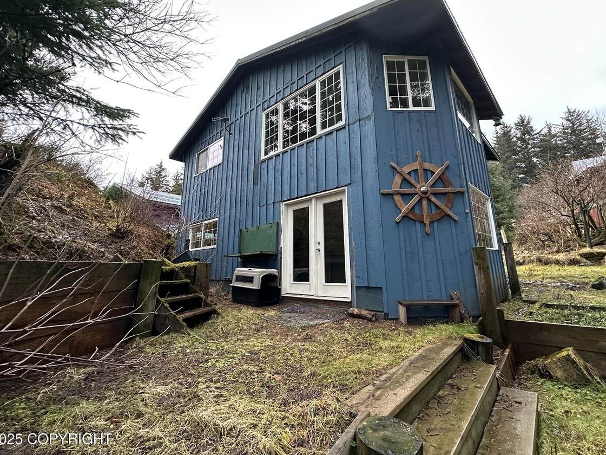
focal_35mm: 16
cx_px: 324
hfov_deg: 94.3
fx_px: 280
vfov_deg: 77.8
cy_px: 203
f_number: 2.2
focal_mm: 2.22
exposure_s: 1/90
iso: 320
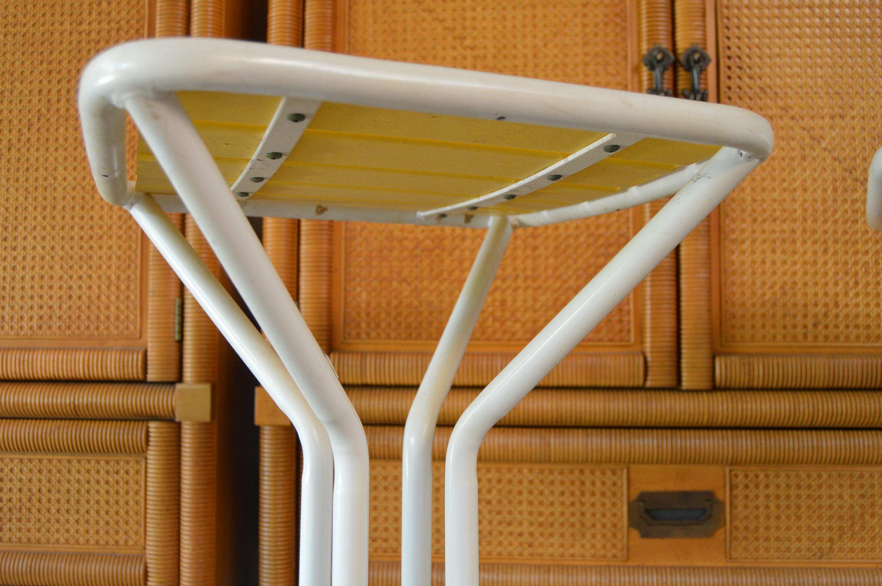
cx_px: 441
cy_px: 293
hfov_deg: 57.3
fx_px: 808
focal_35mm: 33
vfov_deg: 39.9
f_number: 3.5
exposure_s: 1/60
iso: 640
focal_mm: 22
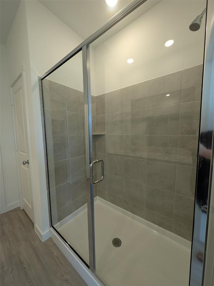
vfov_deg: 110.5
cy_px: 143
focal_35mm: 12
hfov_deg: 94.5
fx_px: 99
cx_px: 107
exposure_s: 1/40
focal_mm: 2.23
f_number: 1.95
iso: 49
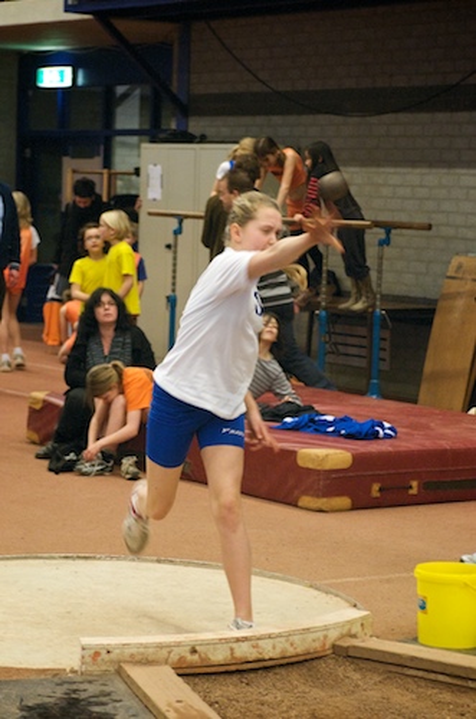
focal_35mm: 105
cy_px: 360
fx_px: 2093
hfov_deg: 13.0
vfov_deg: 19.5
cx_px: 238
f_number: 4.5
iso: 3200
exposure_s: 1/125
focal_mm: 70
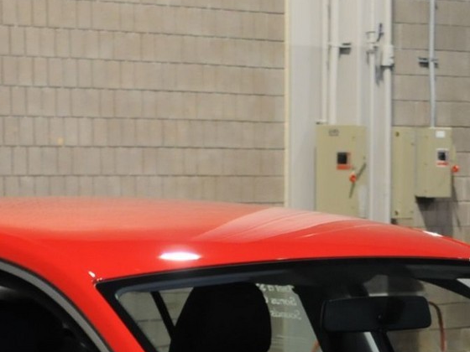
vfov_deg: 8.0
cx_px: 378
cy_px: 626
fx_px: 2444
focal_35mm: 180
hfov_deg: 10.9
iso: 800
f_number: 4.5
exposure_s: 1/20
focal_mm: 28
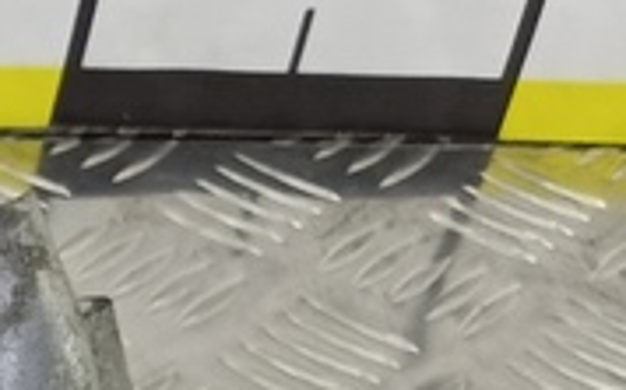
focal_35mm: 140
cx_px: -914
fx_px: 2387
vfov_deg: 8.2
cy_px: 1086
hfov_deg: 11.9
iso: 125
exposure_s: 1/50
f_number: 1.6
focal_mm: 4.11
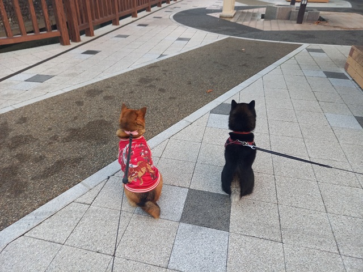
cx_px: 182
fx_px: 262
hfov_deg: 69.4
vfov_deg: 54.9
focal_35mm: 25
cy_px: 136
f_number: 1.8
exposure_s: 1/50
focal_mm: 4.65
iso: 200
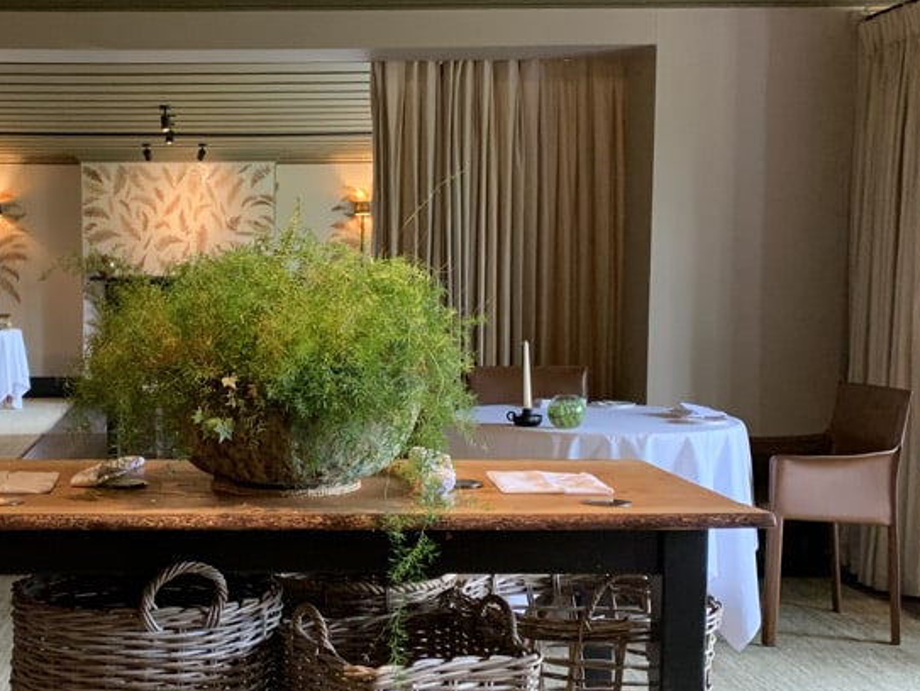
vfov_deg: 29.7
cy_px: 391
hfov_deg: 37.8
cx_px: 212
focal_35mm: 49
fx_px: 1303
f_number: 1.8
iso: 320
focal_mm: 4.25
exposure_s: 1/50
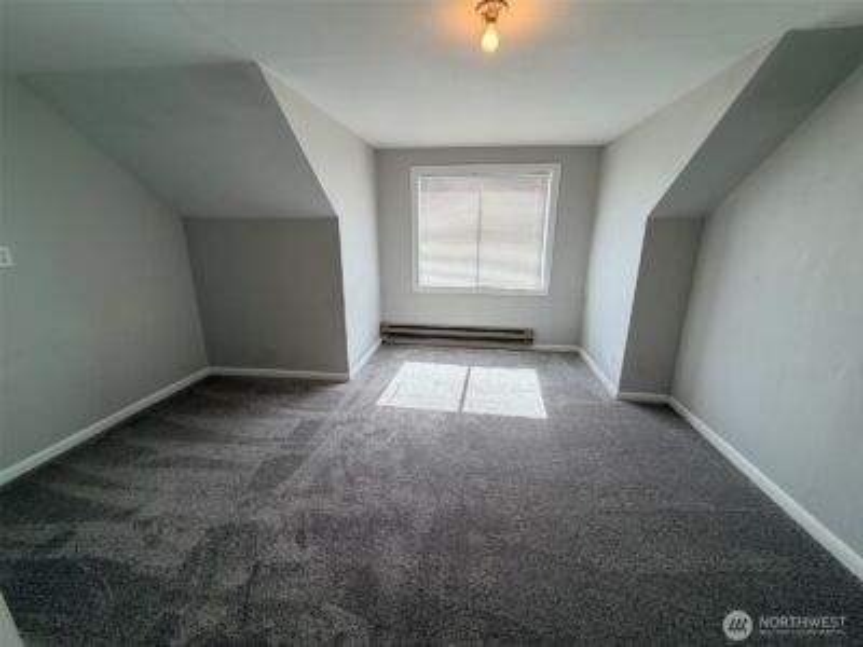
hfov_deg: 102.1
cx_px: 432
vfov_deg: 85.7
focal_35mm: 14
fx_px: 349
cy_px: 324
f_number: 2.2
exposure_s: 1/120
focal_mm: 2.22
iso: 64
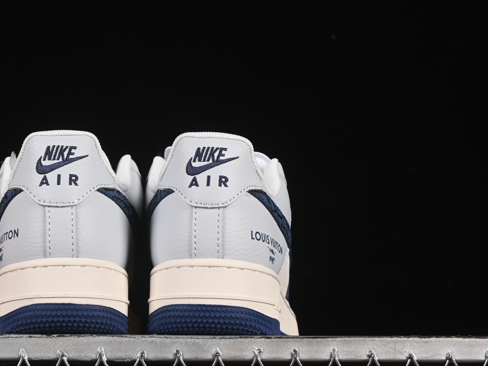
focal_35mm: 104
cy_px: 188
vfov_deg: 14.2
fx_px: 1466
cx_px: 137
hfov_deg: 18.8
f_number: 8
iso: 160
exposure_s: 1/80
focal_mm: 50
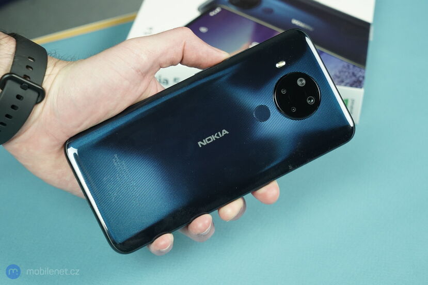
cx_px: 214
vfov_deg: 19.4
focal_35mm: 70
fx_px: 832
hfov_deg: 28.9
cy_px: 142
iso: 4000
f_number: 7.1
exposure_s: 1/160
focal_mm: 70
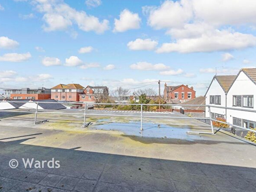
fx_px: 126
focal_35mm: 17
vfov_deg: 74.7
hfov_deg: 90.3
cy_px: 94
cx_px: 107
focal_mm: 10
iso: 160
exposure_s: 1/320
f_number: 8
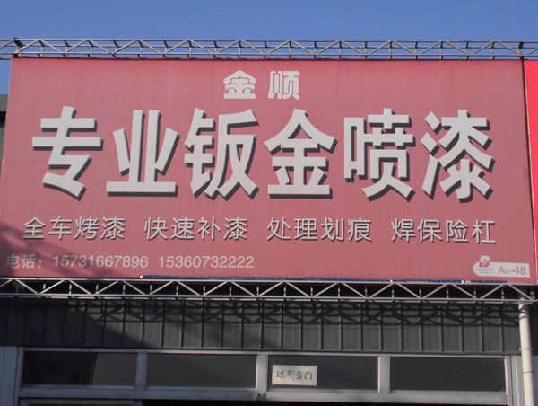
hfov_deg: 38.1
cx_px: 269
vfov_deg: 29.2
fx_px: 778
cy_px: 203
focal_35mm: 50
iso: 64
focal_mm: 9
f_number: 4.5
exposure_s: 1/640
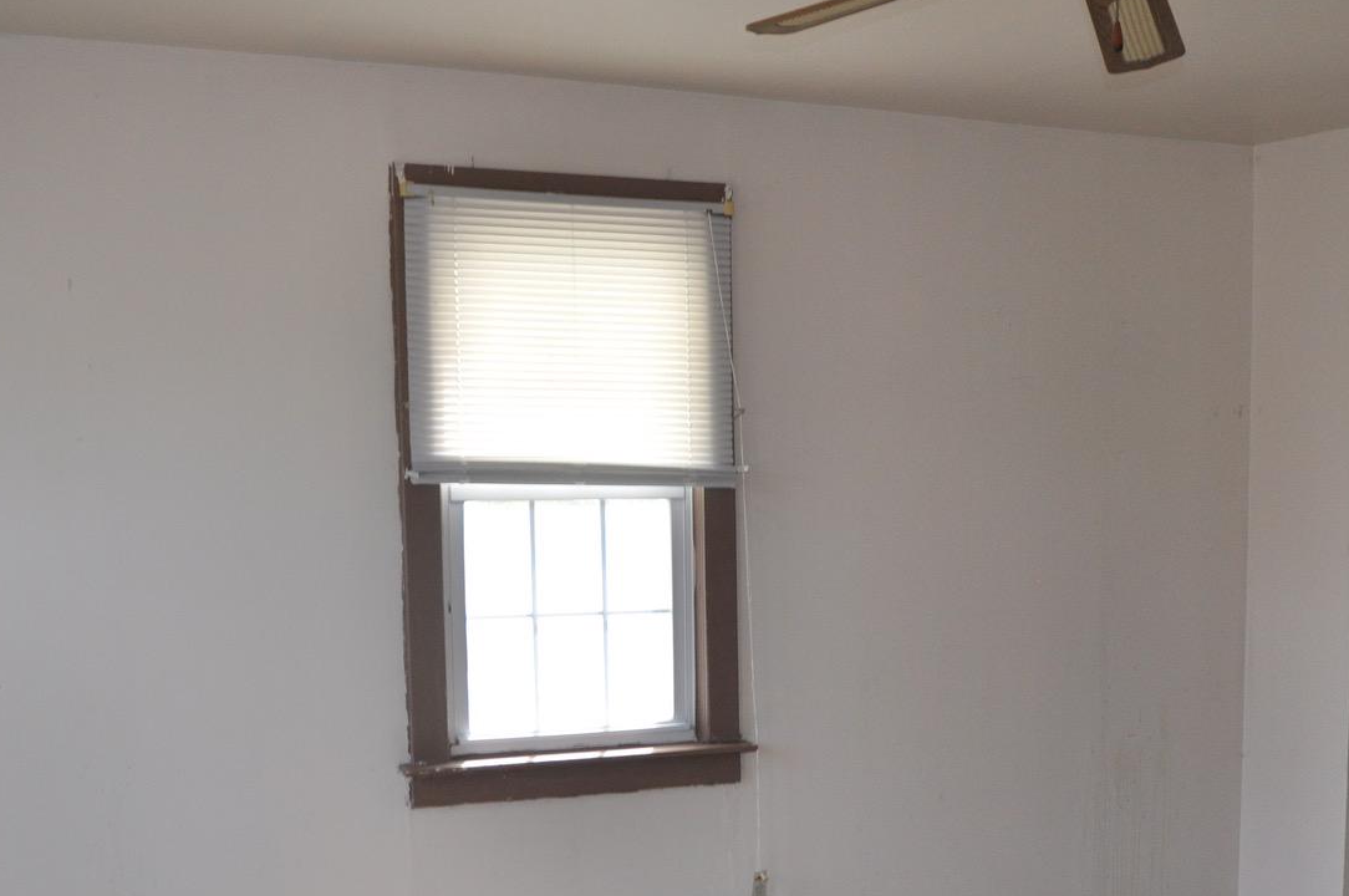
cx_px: 743
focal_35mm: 51
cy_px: 819
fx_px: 1909
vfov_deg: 25.5
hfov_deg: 38.9
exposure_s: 1/125
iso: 400
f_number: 3.5
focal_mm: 18
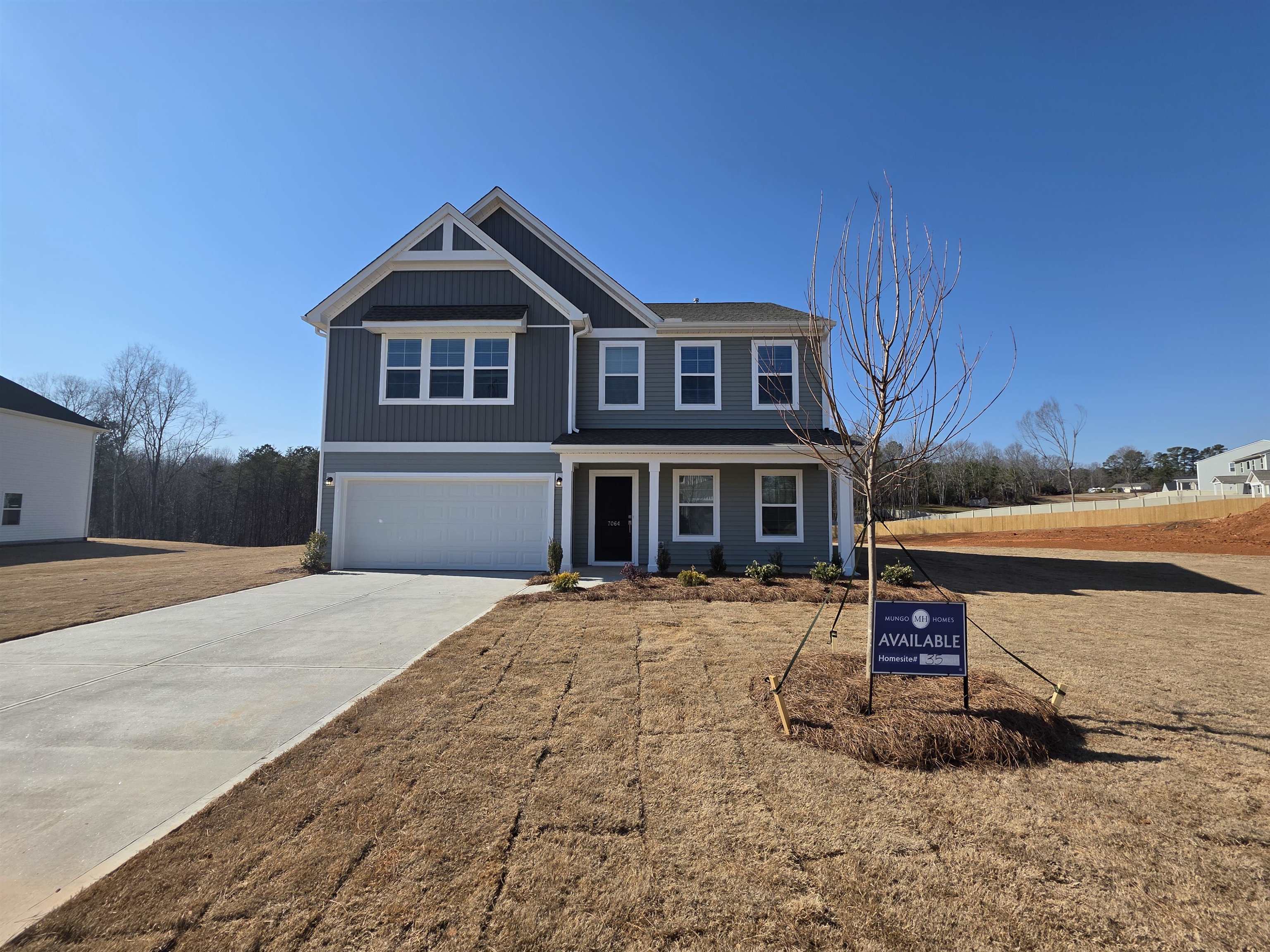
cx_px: 635
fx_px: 477
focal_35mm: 13
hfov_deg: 106.2
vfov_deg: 89.9
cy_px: 476
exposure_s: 1/2843
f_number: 1.9
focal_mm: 2.2
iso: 40
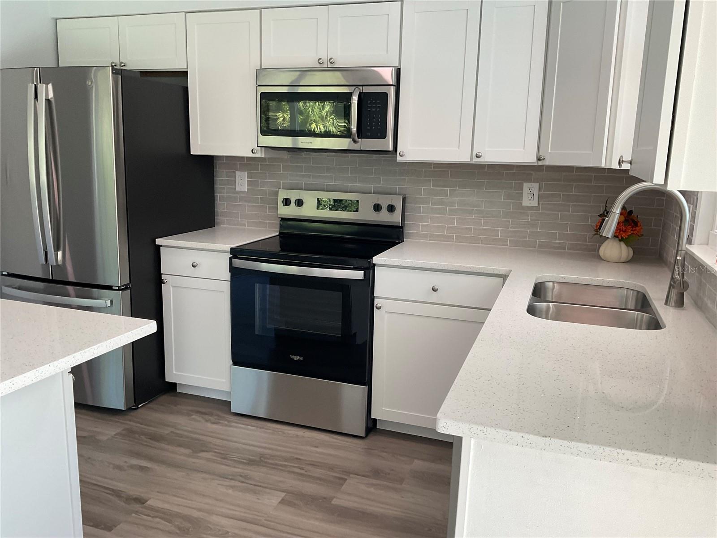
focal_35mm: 29
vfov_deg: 48.2
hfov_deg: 61.7
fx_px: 601
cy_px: 269
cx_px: 358
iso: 64
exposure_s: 1/120
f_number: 1.8
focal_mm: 3
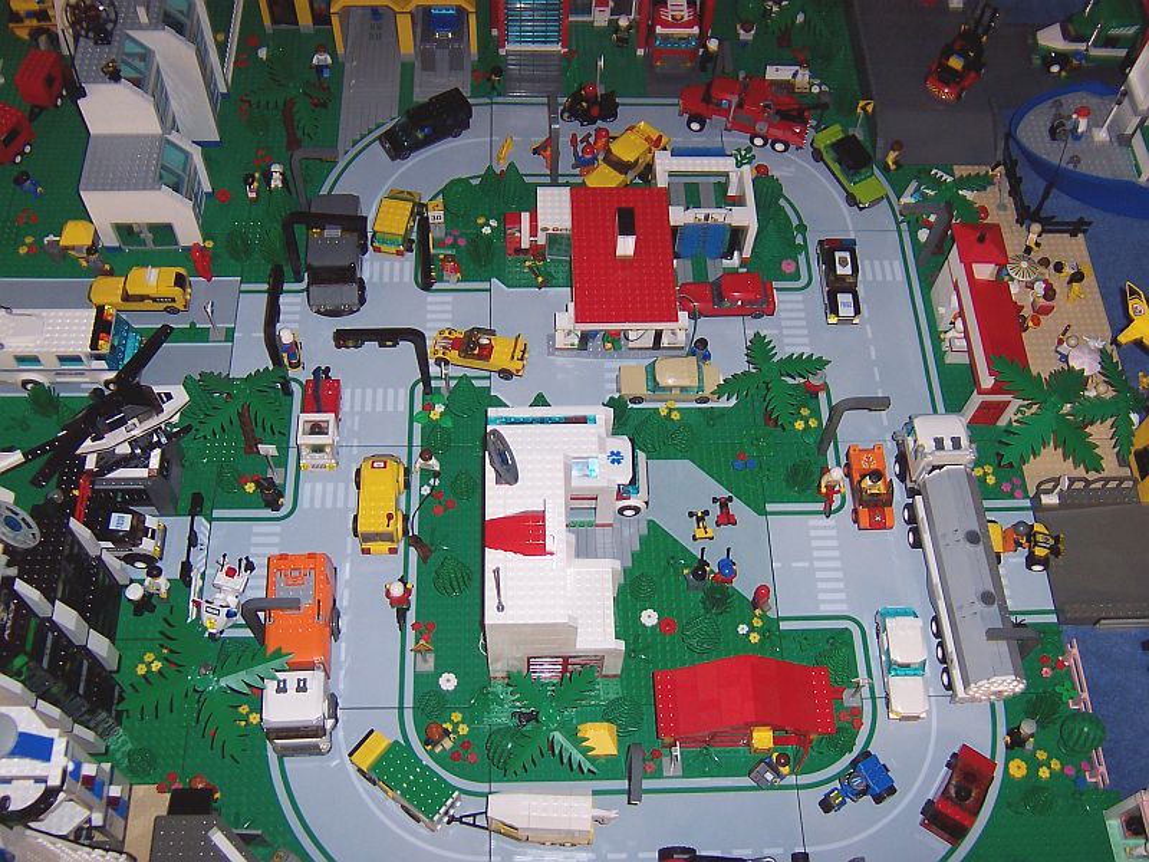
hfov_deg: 51.4
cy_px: 431
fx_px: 1195
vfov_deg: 39.7
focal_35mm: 36
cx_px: 574
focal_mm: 5.6
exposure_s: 1/60
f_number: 2.8
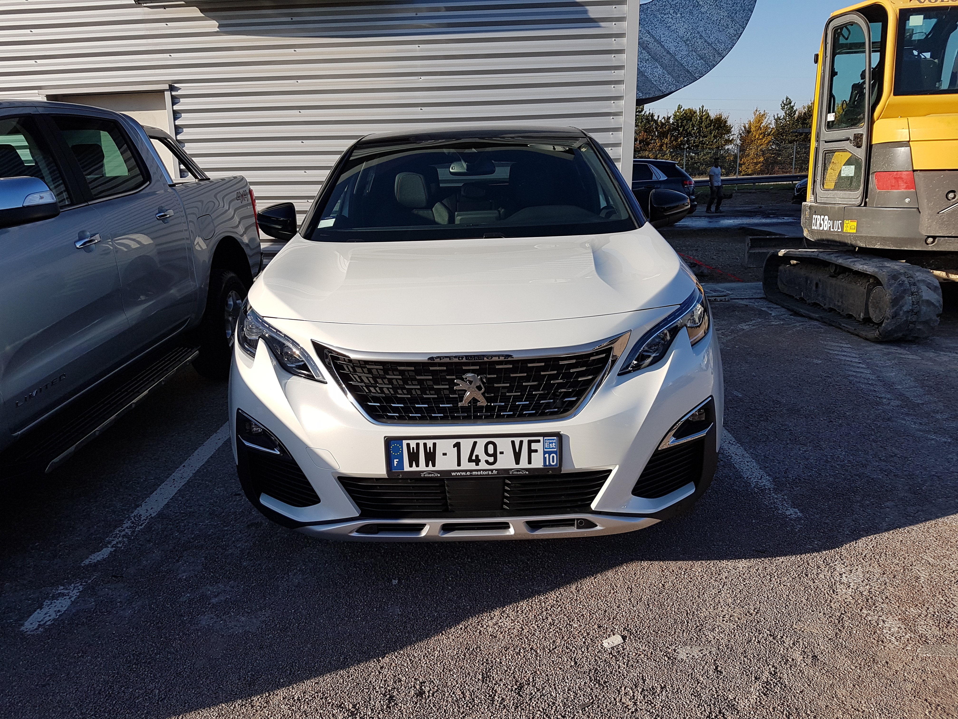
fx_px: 720
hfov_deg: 67.3
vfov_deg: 53.1
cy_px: 360
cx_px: 479
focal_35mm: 26
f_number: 1.7
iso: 40
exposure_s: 1/1924
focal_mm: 4.2
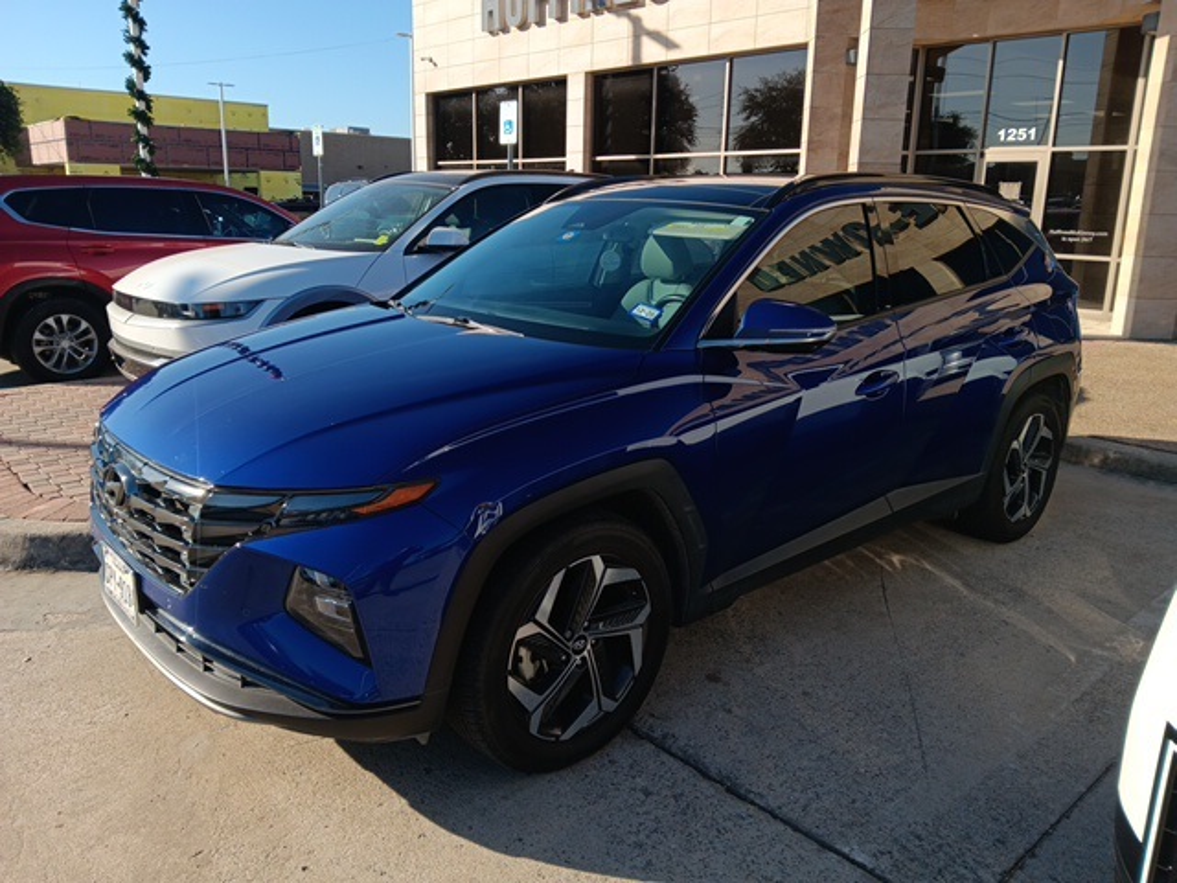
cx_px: 588
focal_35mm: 26
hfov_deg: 67.3
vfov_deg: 53.1
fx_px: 884
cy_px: 442
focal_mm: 3.98
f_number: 1.8
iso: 100
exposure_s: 1/311
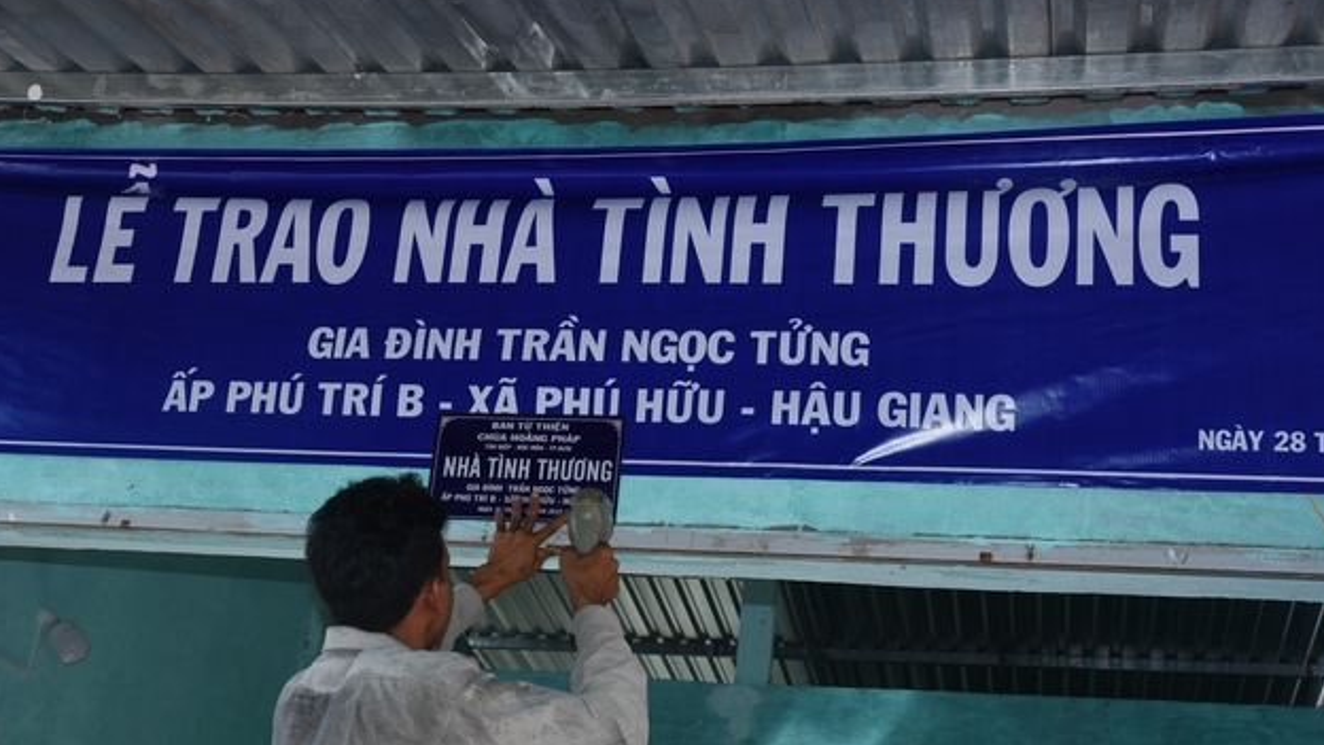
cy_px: 363
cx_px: 645
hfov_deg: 42.9
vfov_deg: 24.9
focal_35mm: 48
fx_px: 1685
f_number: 8
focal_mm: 44
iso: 200
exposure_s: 1/100
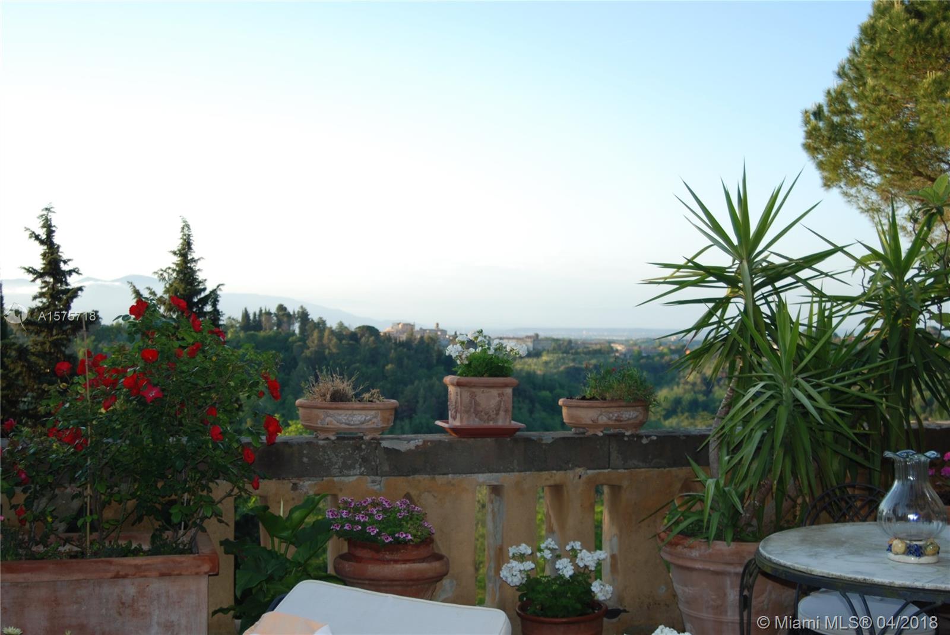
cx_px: 475
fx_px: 1109
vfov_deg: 32.0
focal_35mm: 42
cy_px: 318
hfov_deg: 46.4
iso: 100
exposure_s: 1/200
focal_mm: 28
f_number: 4
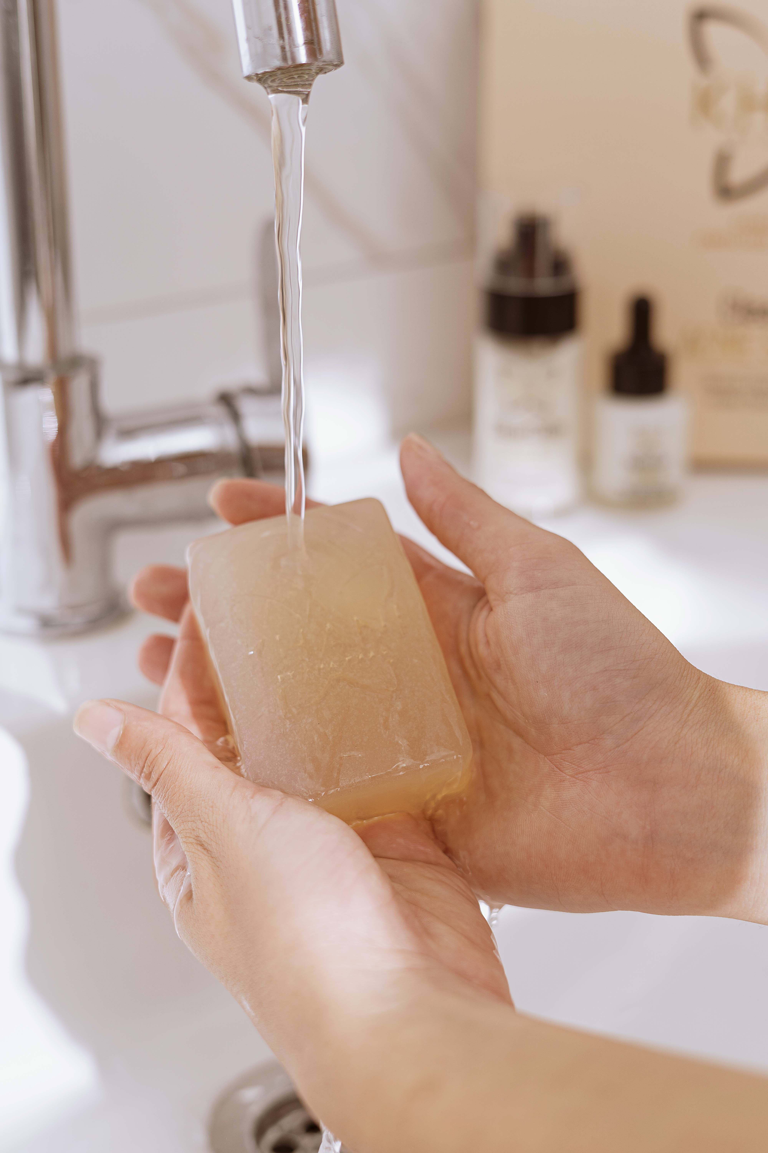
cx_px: 384
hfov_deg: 27.0
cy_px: 576
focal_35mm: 50
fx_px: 1600
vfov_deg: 39.6
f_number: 3.2
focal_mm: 50
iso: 125
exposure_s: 1/125
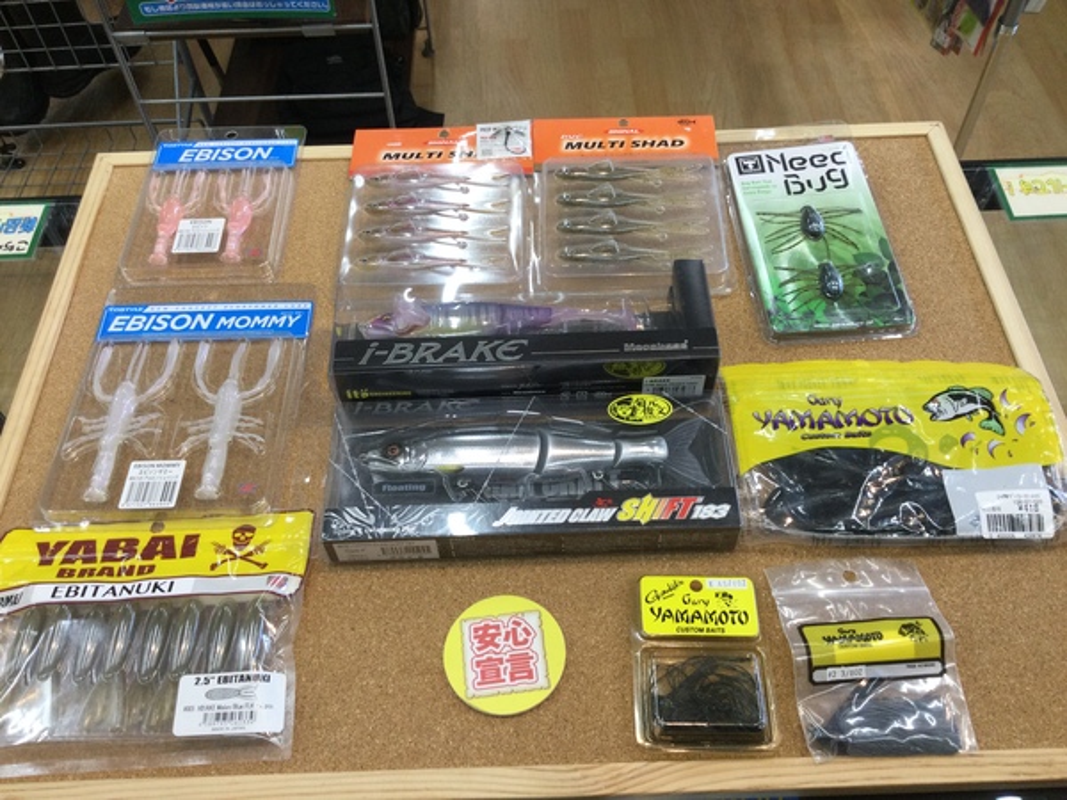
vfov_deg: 45.4
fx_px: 956
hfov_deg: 58.4
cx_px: 534
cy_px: 400
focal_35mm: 31
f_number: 2.4
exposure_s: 1/40
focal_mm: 3.3
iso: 32
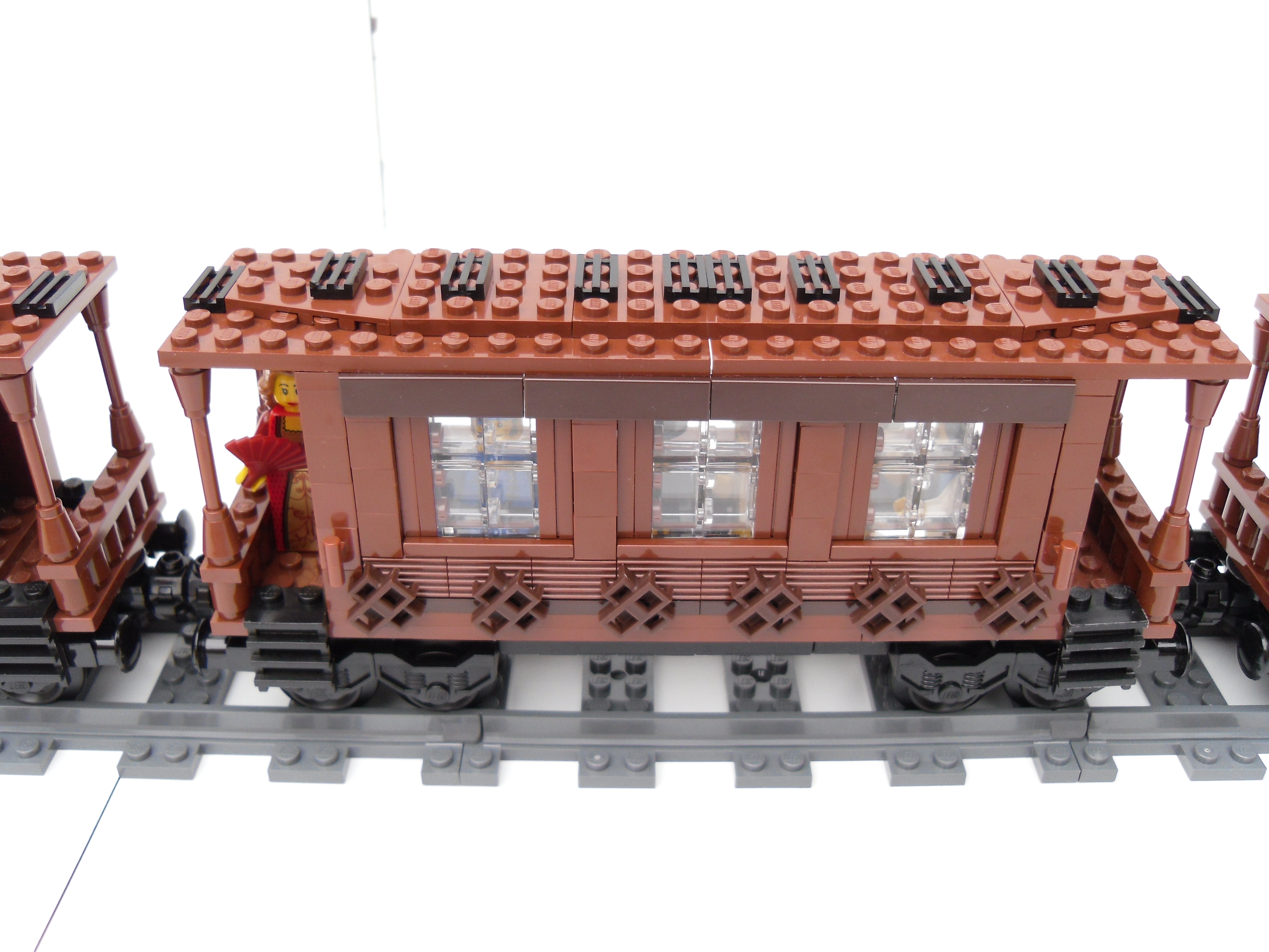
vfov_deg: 41.8
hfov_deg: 54.0
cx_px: 634
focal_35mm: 34
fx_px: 1246
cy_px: 476
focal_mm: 6
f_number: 2.8
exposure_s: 1/86
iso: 100
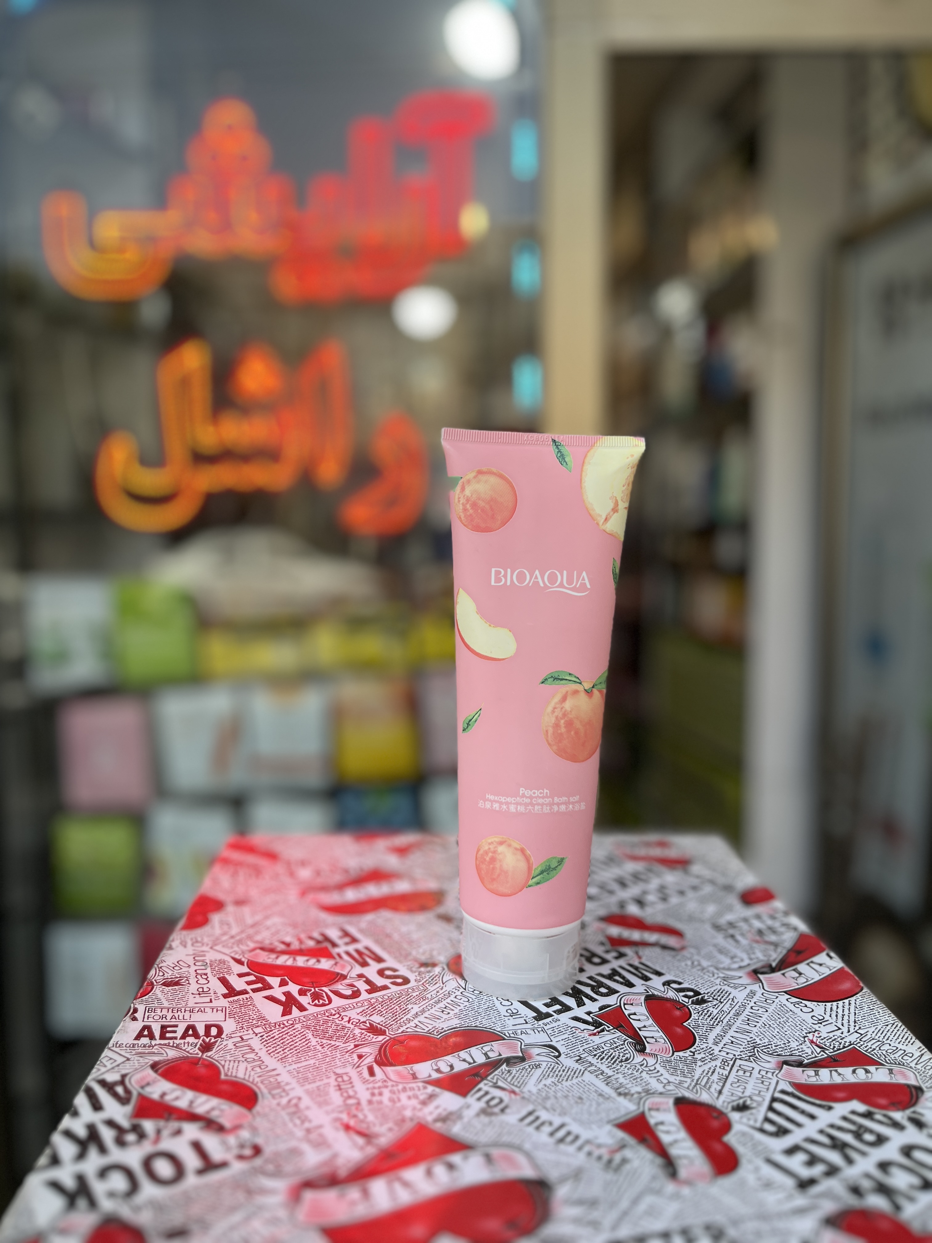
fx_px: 933
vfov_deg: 67.3
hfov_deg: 53.1
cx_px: 466
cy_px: 622
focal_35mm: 26
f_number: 1.6
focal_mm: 5.1
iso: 50
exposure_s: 1/558
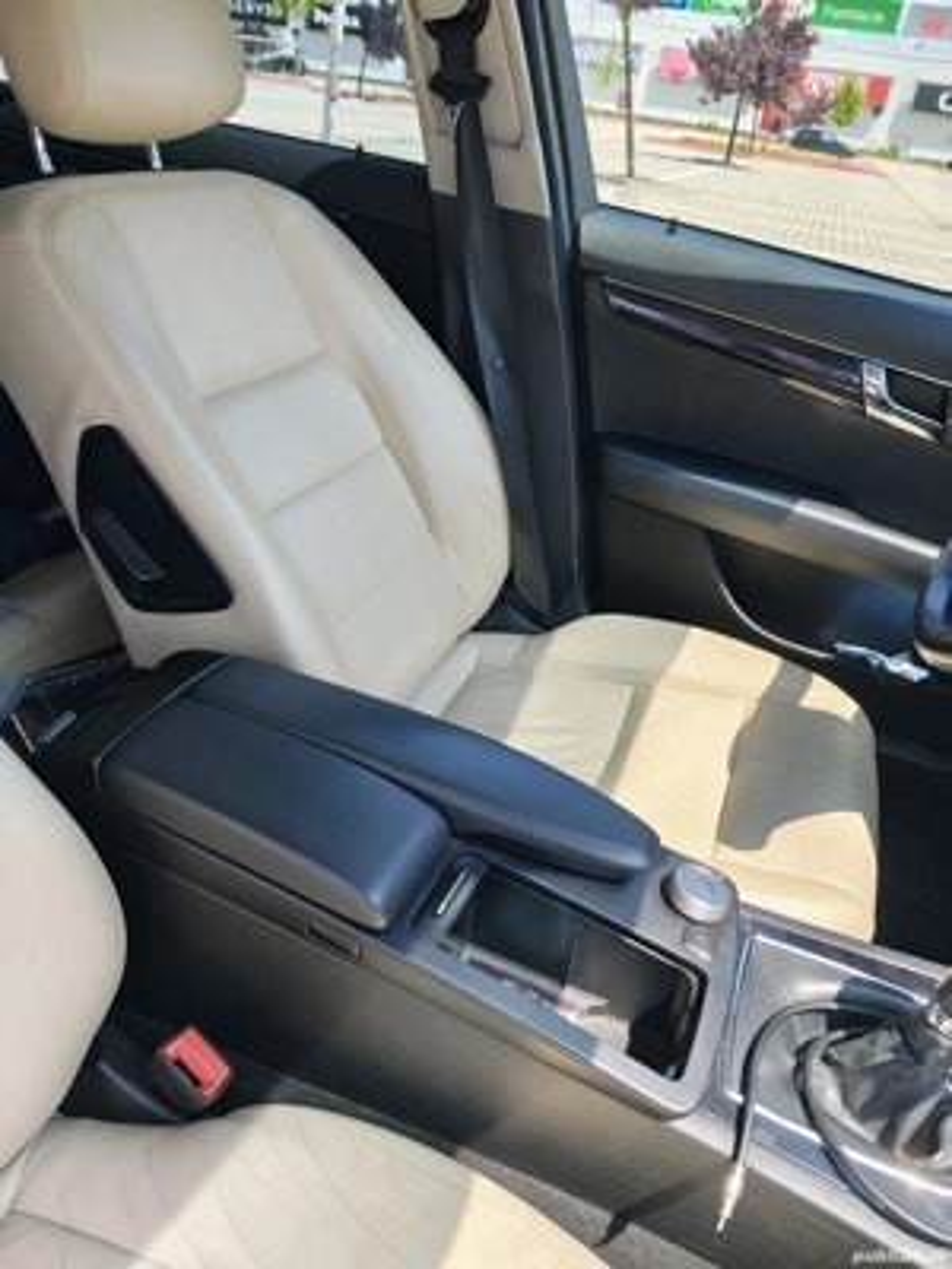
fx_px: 843
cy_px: 634
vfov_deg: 73.9
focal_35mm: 23
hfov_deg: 58.9
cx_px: 476
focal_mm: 6.57
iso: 148
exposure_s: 1/200
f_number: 1.6
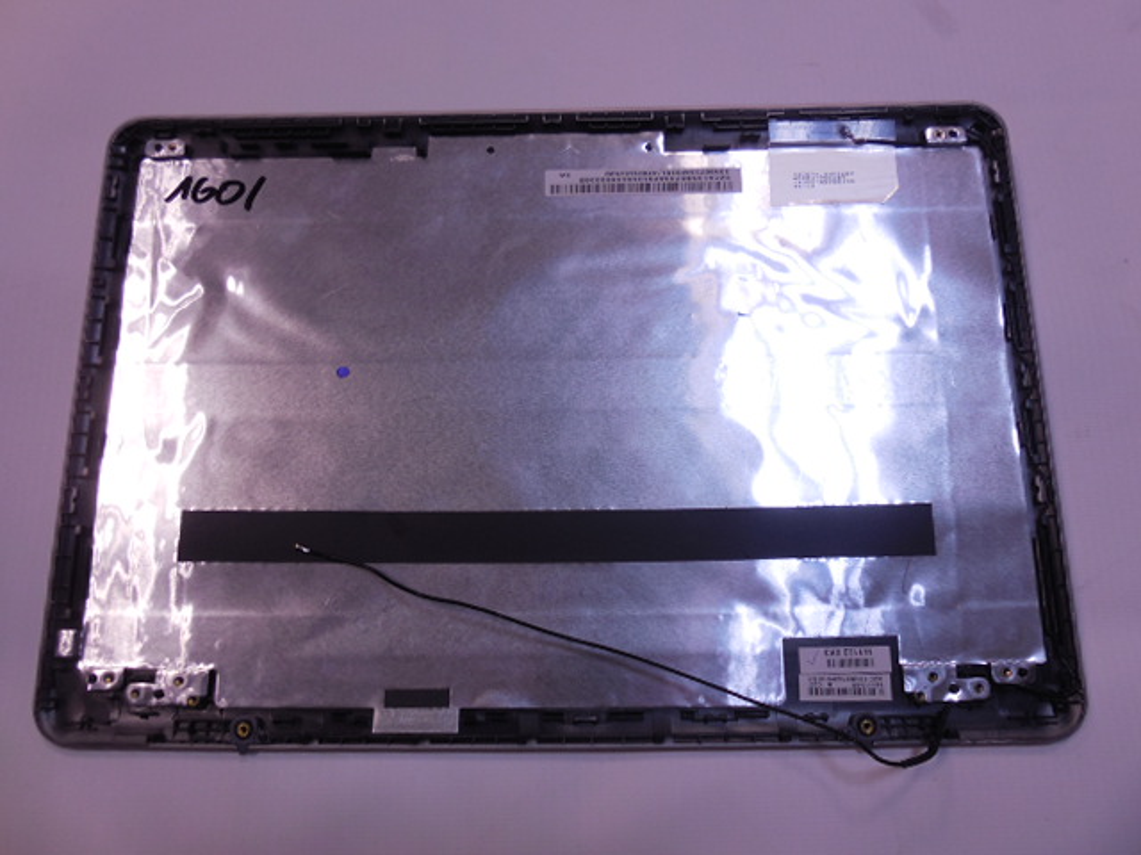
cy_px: 428
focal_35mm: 26
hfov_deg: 67.3
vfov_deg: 53.1
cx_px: 570
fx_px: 857
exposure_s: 1/40
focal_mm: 4.6
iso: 125
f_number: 3.5
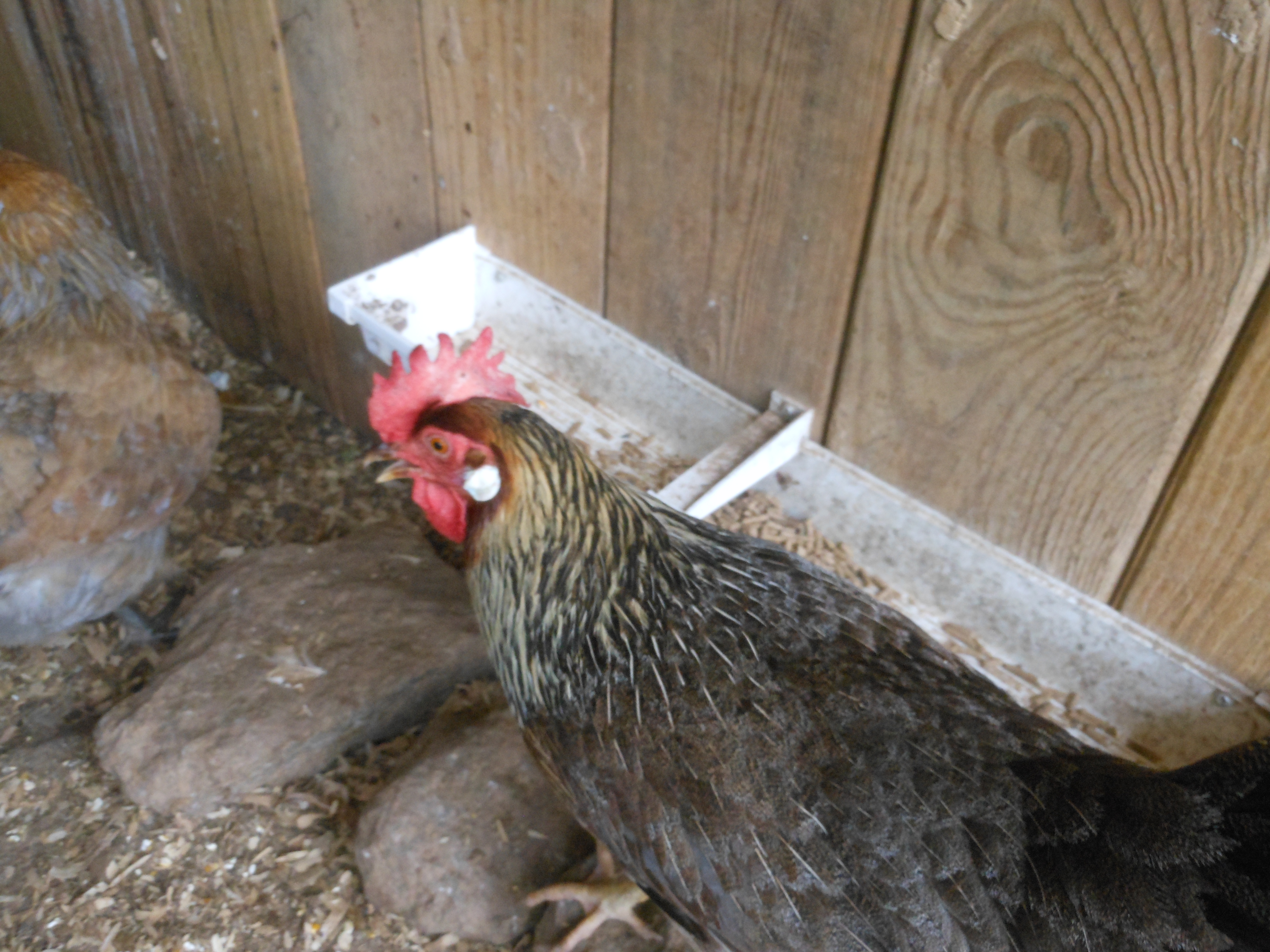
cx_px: 635
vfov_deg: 42.9
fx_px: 1211
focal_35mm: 33
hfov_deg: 55.4
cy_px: 476
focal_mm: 5.9
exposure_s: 1/125
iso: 400
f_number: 4
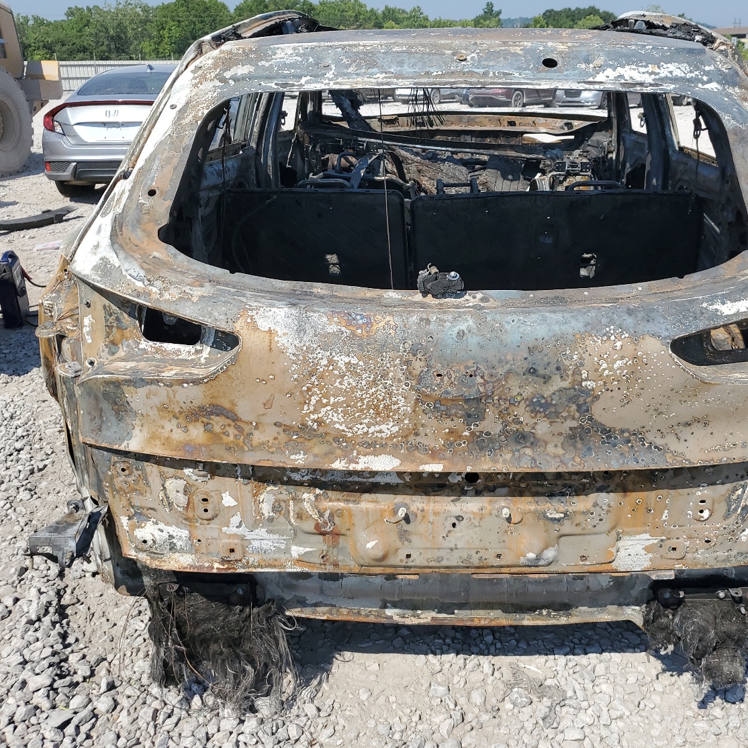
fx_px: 807
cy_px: 352
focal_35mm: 33
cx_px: 465
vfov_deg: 49.7
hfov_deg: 49.3
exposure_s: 1/3333
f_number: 1.5
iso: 50
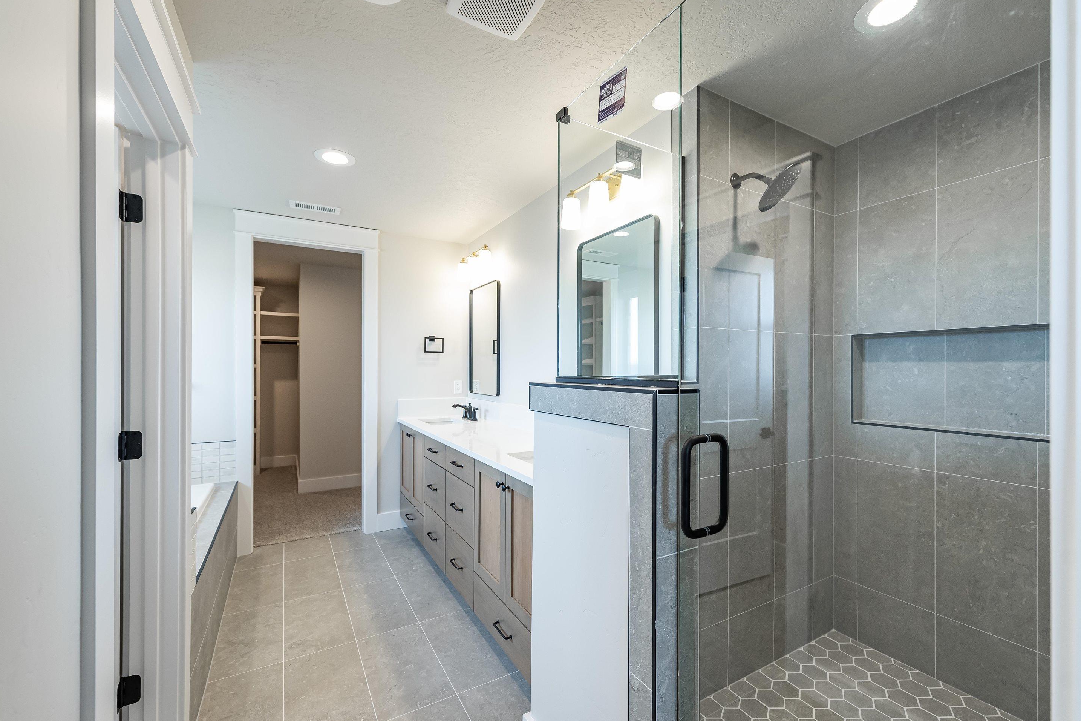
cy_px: 383
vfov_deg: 77.2
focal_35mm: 15
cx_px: 557
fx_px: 450
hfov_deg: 100.4
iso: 800
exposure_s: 1/80
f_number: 4.5
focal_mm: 14
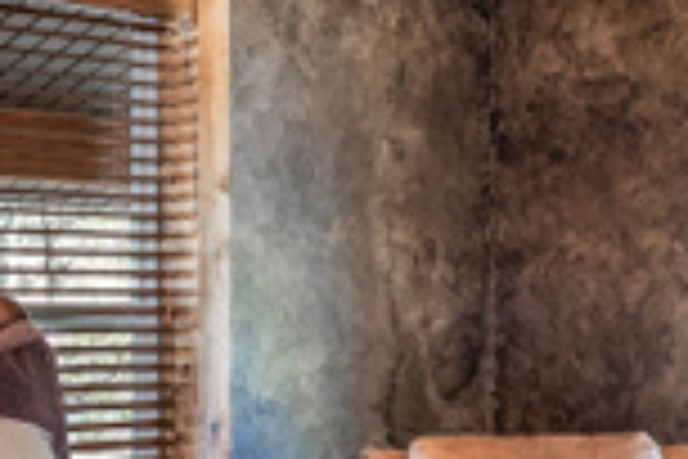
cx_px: 234
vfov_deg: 14.4
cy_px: 382
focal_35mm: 94
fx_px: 1796
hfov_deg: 21.6
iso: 400
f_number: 8
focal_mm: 14
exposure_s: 1/125
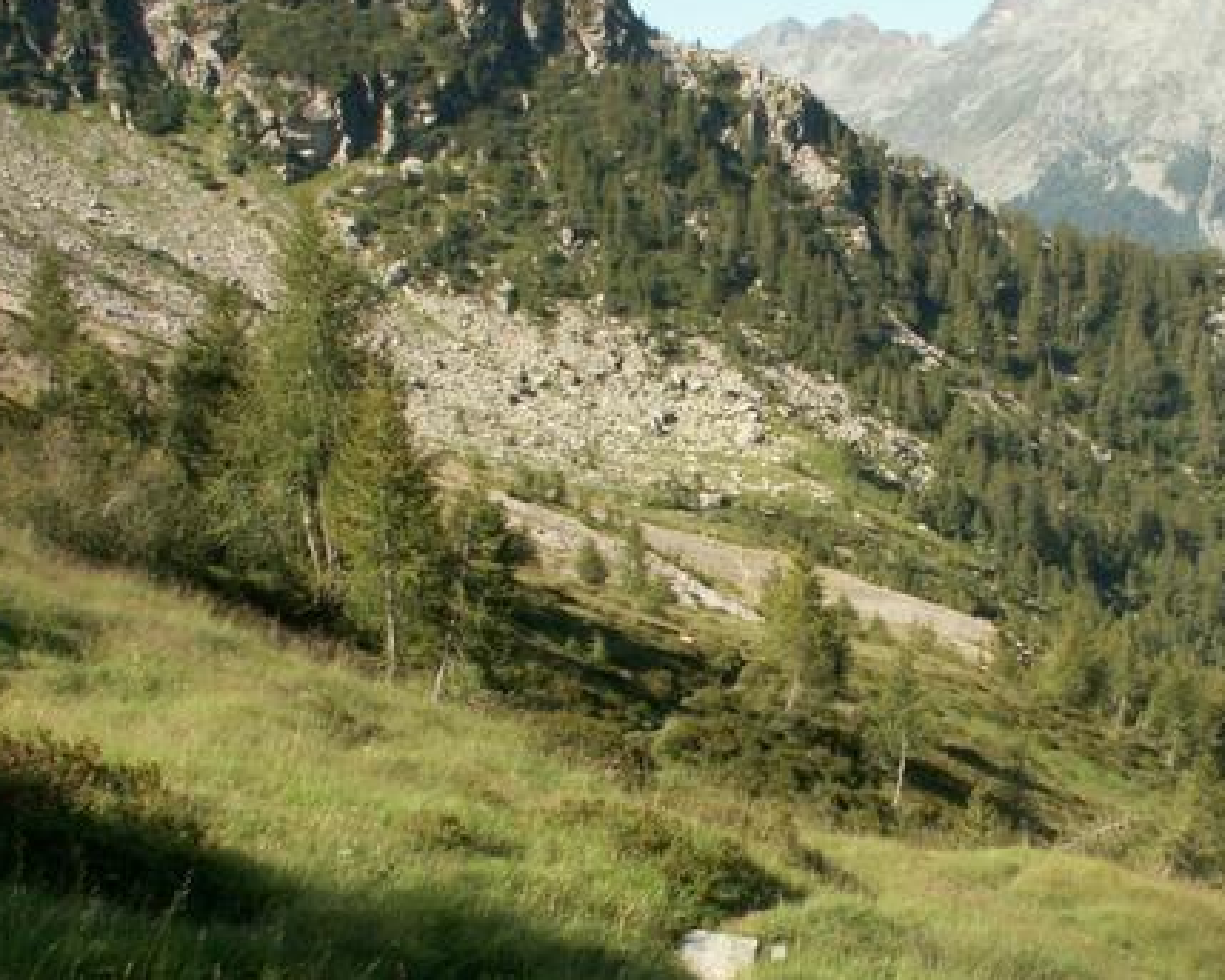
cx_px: 879
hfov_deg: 36.0
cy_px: 574
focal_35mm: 51
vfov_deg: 29.6
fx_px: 1849
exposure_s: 1/125
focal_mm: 5.86
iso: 50
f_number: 5.6
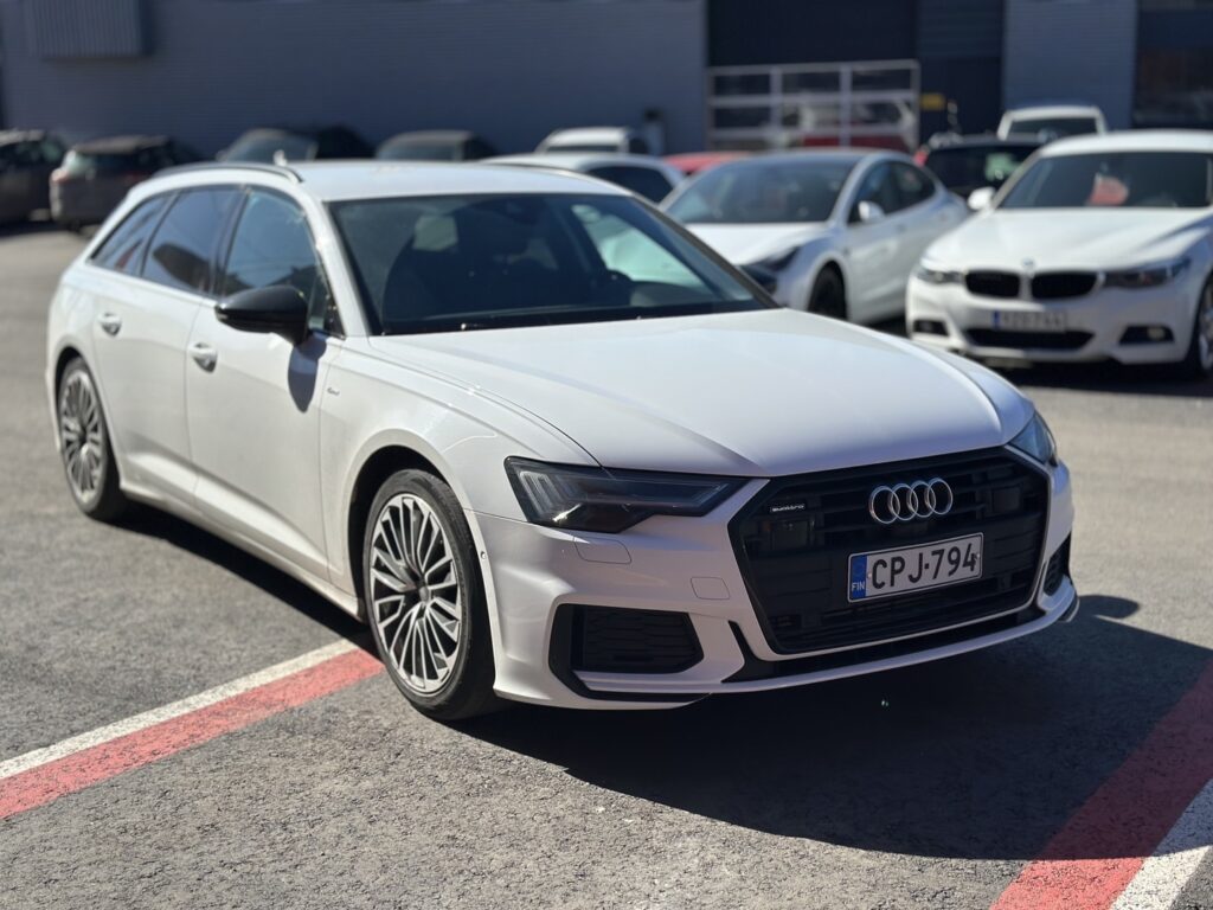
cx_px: 606
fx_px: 1682
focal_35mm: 48
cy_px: 455
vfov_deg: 30.3
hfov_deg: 39.7
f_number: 1.78
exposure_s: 1/8929
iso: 80
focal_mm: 6.86
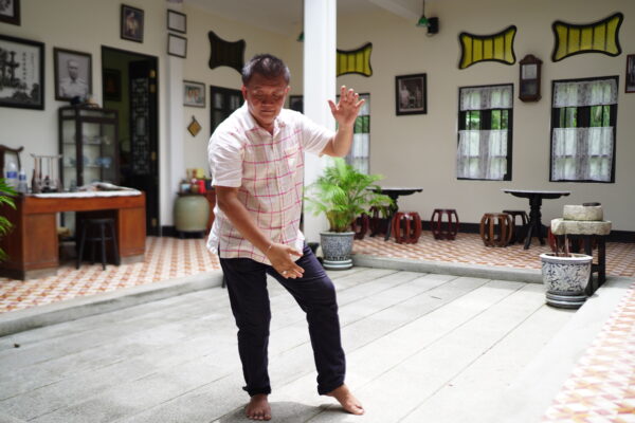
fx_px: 617
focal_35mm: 35
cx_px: 318
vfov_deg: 37.9
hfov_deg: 54.4
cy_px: 212
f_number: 1.4
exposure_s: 1/4000
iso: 400
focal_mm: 35
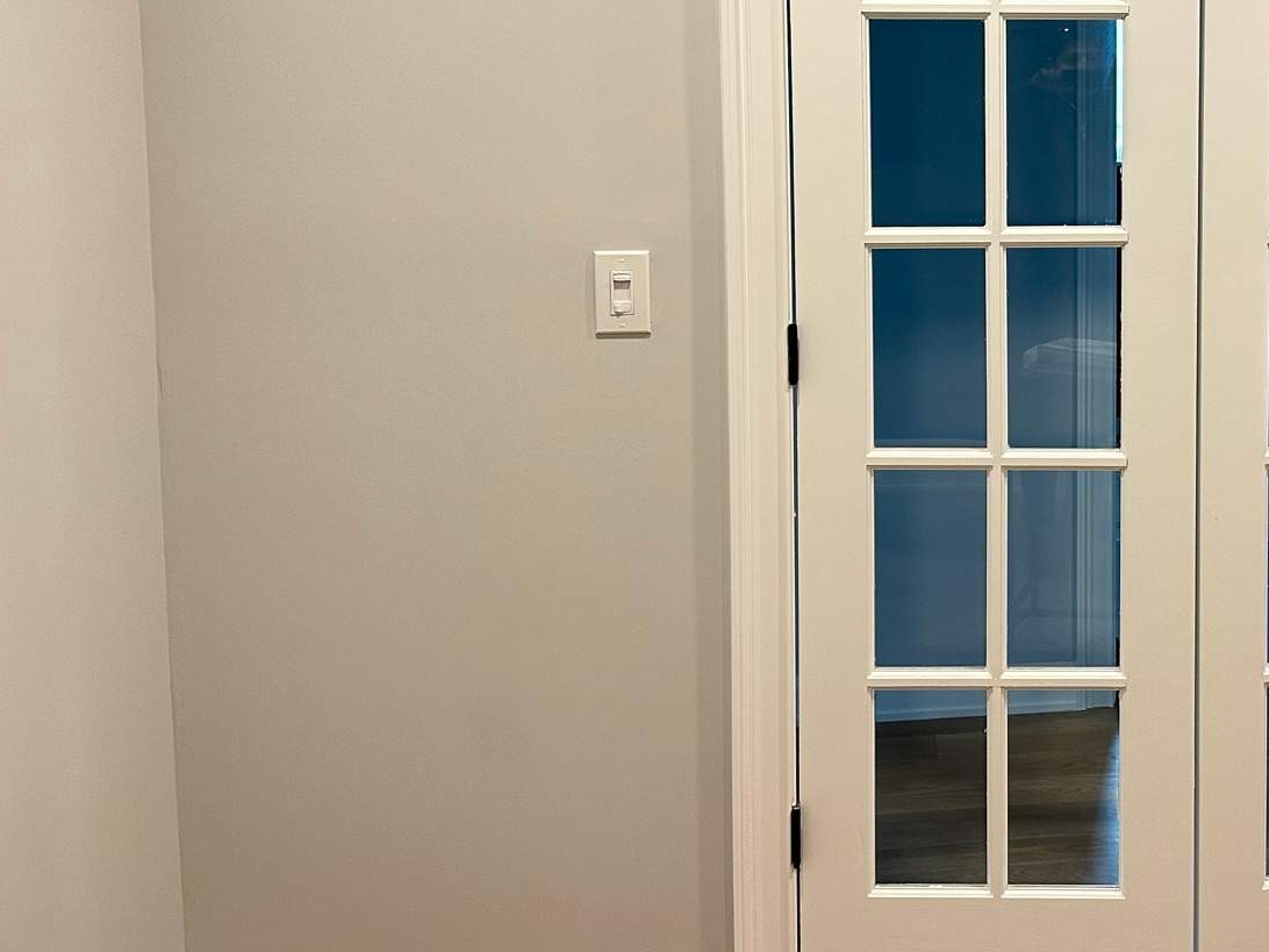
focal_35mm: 45
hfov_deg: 40.0
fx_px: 1650
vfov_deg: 31.6
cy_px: 243
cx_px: 1049
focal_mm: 6.86
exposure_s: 1/60
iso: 250
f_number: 1.78
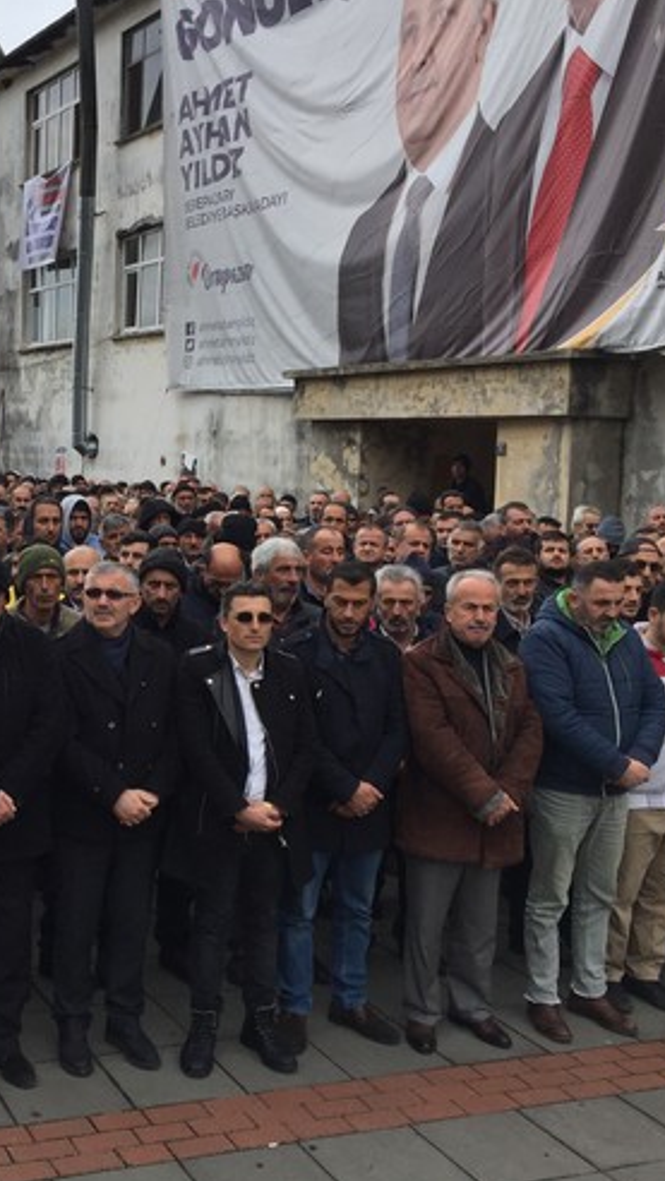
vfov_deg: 47.3
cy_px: 588
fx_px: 1347
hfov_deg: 26.6
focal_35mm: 43
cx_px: 41
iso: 32
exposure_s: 1/659
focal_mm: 4.15
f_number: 2.2
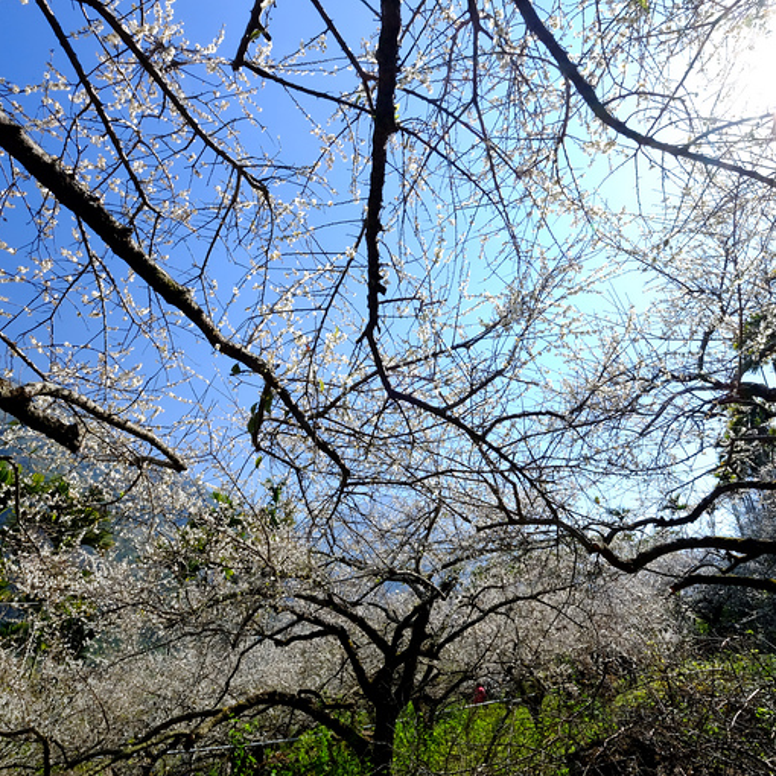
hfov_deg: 74.8
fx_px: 507
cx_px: 411
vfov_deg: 74.8
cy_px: 381
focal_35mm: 20
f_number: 14
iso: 200
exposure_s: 1/26
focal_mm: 10
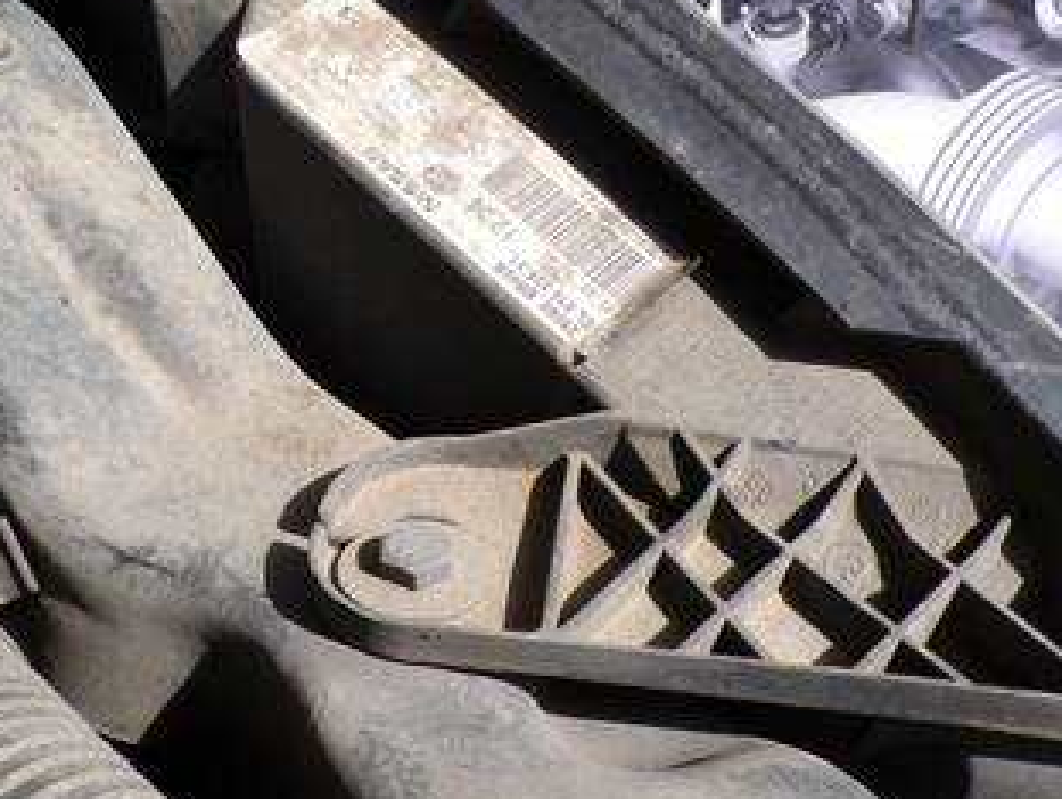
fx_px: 1136
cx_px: 632
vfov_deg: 38.1
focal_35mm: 37
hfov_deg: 49.8
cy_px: 560
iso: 100
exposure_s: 1/220
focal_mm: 4.3
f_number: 5.8
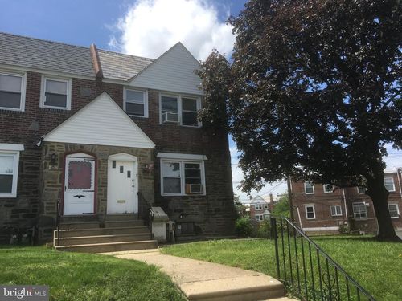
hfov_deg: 61.7
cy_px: 150
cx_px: 201
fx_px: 337
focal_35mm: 29
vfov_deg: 48.2
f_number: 2.2
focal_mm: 4.15
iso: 25
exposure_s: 1/1425
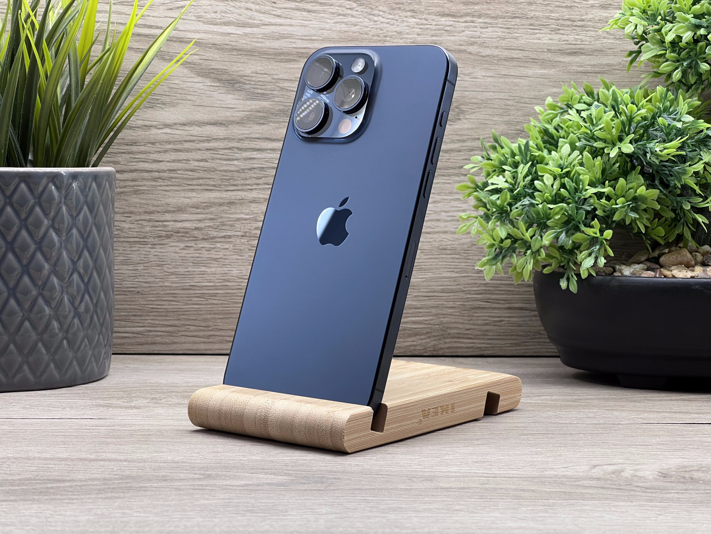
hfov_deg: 25.3
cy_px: 267
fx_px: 1582
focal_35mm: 77
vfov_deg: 19.1
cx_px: 356
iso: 100
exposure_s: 1/100
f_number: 2.8
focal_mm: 9
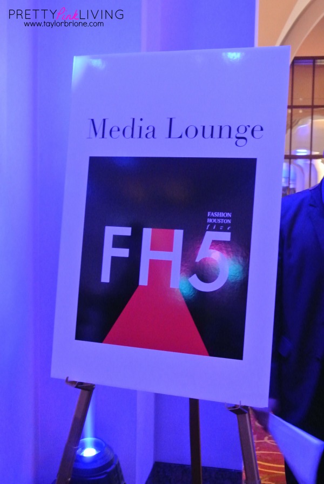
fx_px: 606
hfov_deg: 30.0
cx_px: 162
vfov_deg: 43.6
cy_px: 242
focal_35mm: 45
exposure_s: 1/13
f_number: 4.5
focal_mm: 16.9
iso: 3200
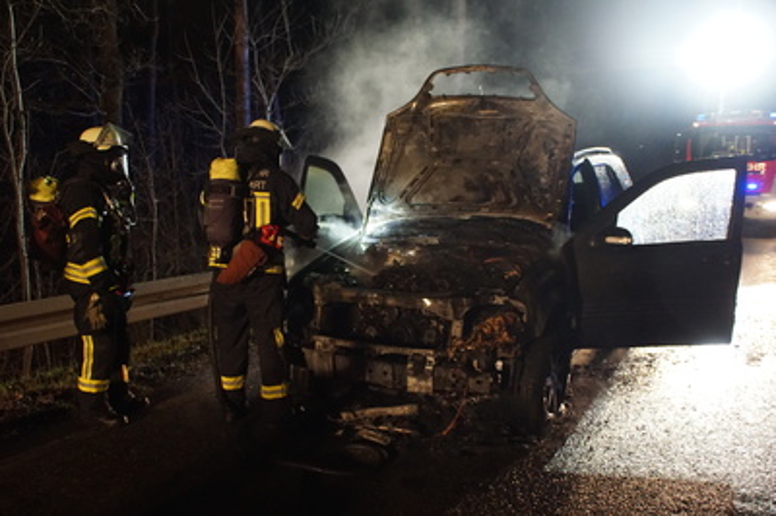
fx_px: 711
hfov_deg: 57.3
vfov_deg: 39.9
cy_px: 258
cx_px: 388
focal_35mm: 33
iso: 3200
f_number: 3.5
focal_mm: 22
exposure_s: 1/40
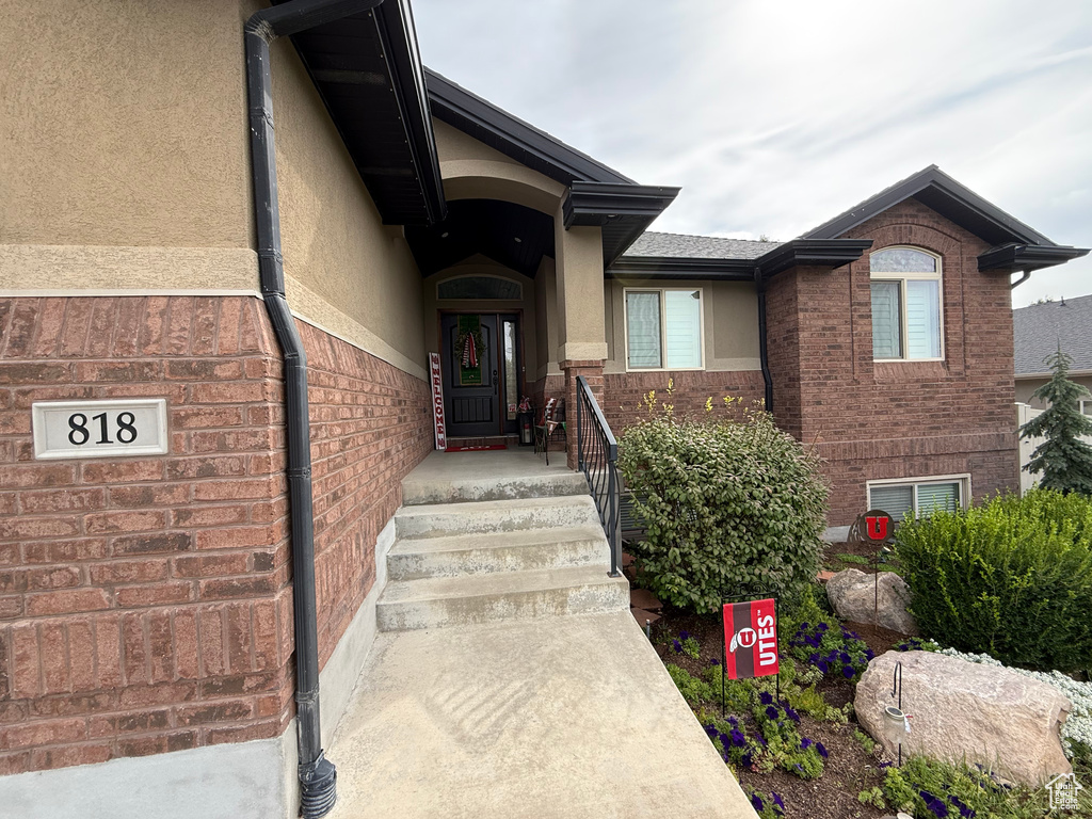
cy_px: 410
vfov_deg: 85.7
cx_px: 546
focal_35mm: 14
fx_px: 442
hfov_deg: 102.1
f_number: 2.2
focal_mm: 2.22
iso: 50
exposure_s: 1/381
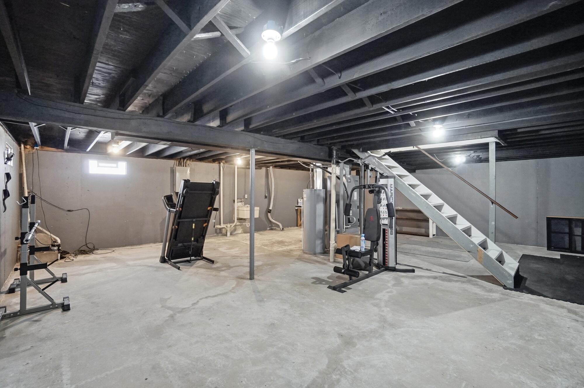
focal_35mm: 15
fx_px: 243
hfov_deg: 100.5
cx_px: 292
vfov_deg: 77.2
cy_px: 194
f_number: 4
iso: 125
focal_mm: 10
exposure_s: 1/30
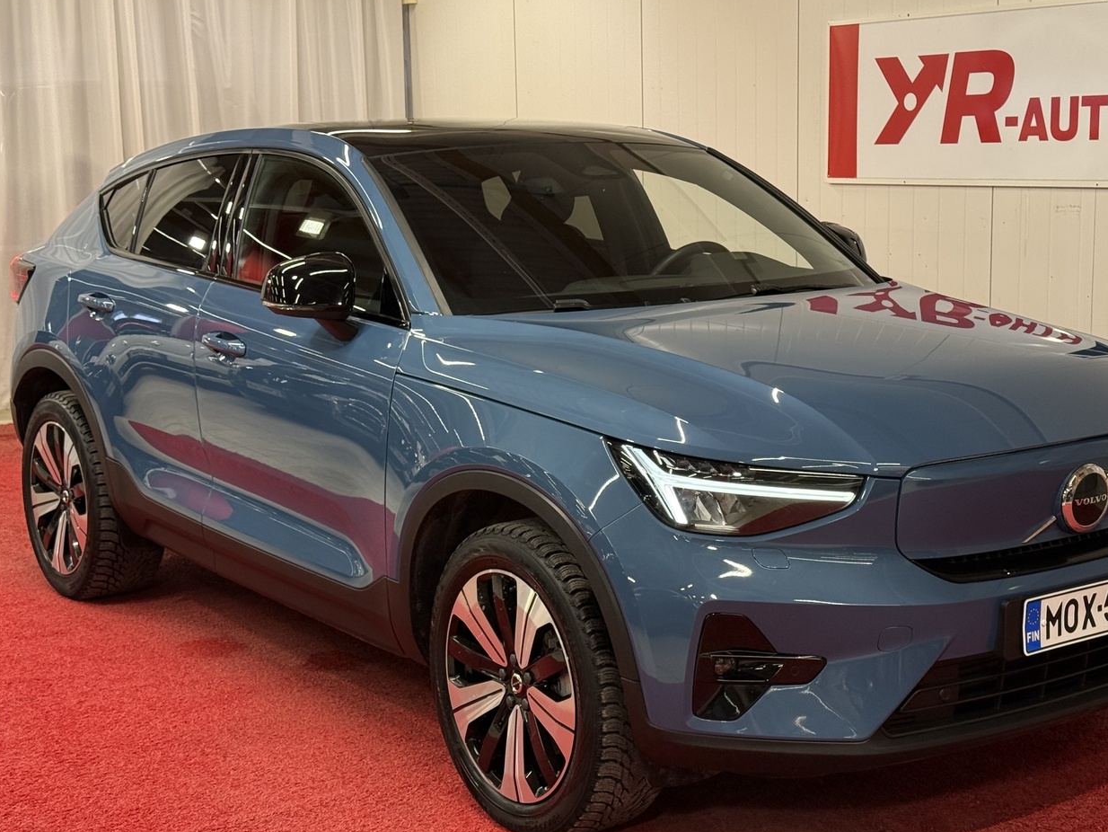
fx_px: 1793
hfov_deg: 34.3
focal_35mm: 56
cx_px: 612
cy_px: 416
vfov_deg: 26.1
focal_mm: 6.76
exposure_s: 1/117
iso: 200
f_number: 1.78
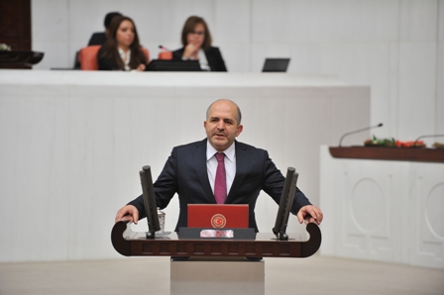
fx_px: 2465
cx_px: 222
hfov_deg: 10.3
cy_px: 148
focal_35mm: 200
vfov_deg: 6.9
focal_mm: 200
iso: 800
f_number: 3.5
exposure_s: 1/200
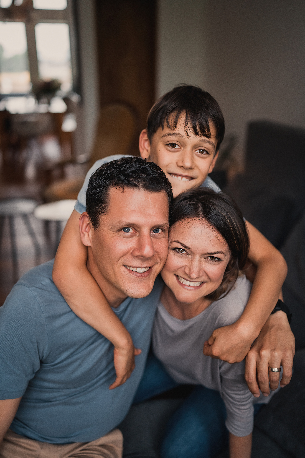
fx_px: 445
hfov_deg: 37.9
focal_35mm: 35
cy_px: 229
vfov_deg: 54.4
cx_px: 152
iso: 400
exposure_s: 1/1000
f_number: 1.4
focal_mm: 35
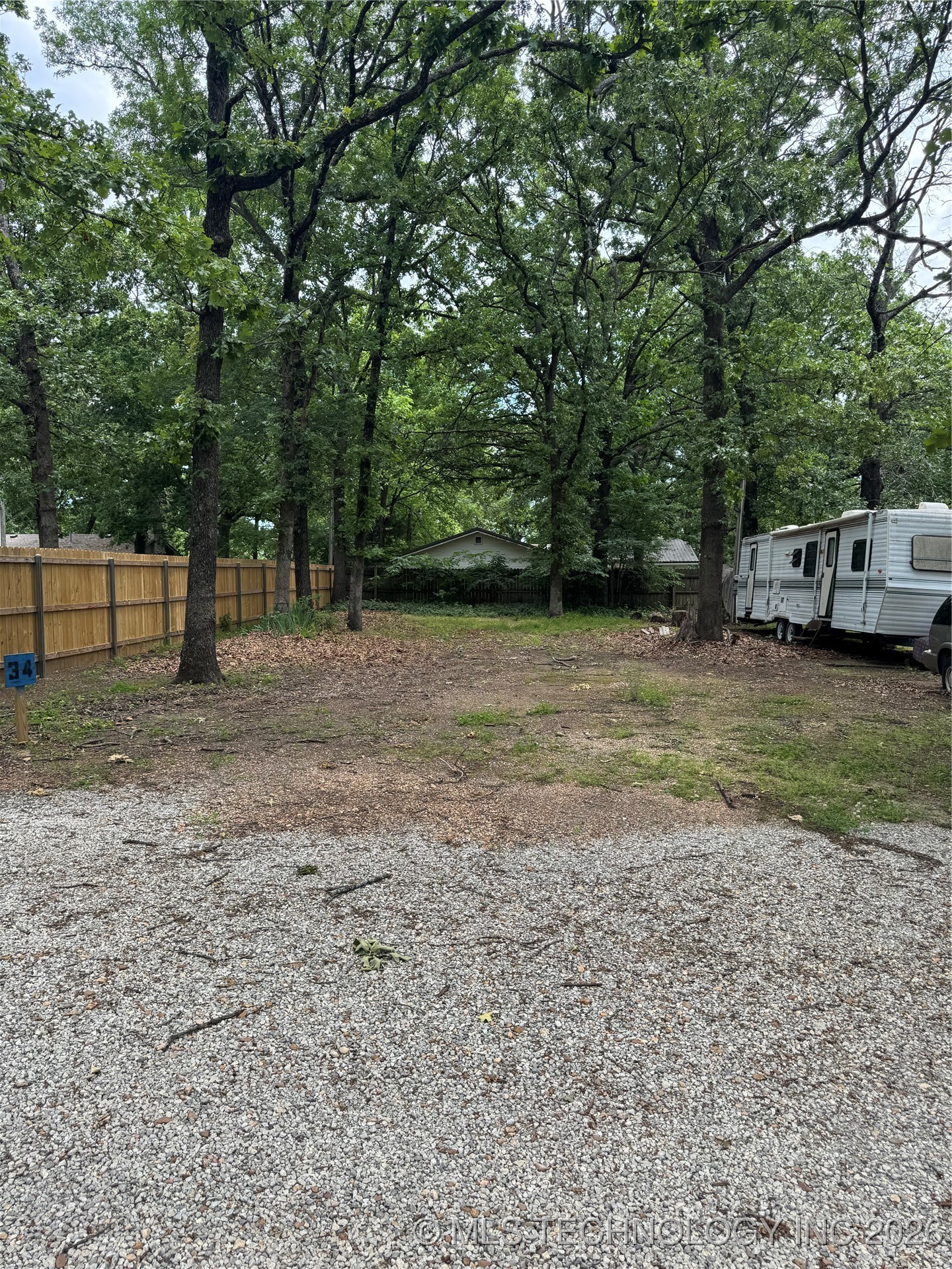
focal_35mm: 24
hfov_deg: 56.8
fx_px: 880
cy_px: 634
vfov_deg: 71.6
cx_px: 476
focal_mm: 6.76
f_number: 1.78
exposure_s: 1/832
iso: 80
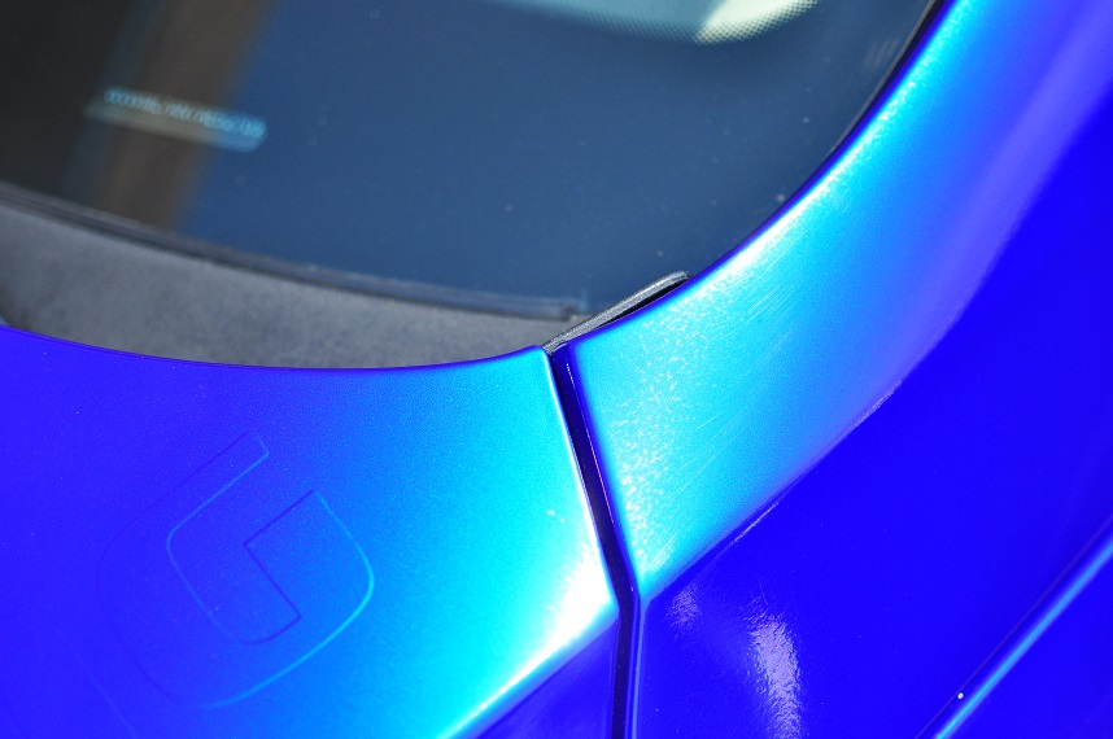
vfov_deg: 25.7
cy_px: 370
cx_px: 556
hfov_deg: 37.9
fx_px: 1621
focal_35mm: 52
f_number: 1.8
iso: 200
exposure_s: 1/4000
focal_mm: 35
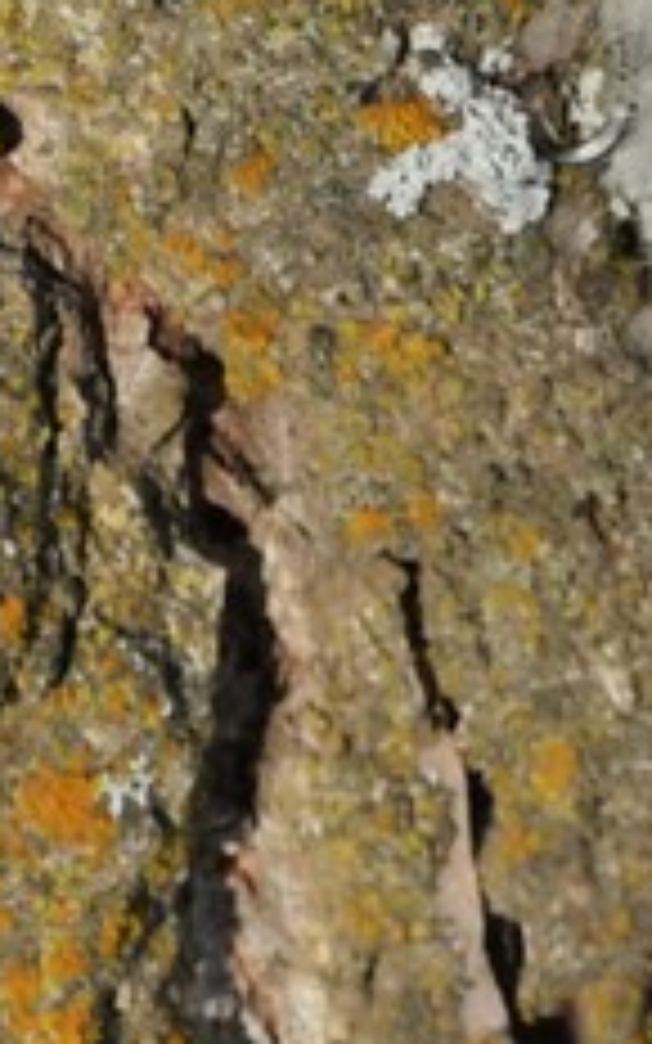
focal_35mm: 1426
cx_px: 798
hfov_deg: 0.9
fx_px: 40542
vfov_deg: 1.5
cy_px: 166
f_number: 8
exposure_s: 1/1250
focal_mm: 270
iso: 400
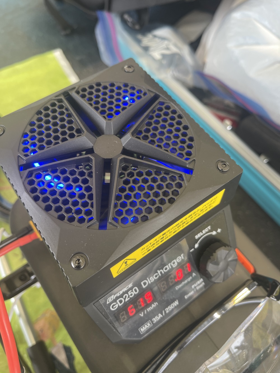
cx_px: 140
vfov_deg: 69.4
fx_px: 270
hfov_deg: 54.9
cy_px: 186
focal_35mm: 25
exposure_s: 1/121
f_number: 1.6
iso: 125
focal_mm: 5.1
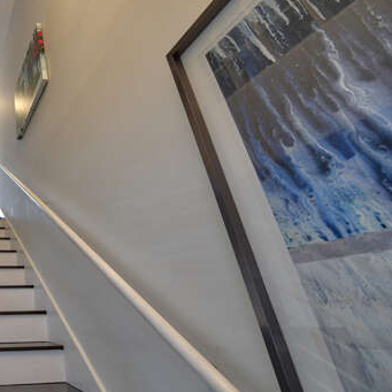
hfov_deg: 51.3
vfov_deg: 67.1
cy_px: 178
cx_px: -14
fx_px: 295
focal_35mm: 23
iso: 1250
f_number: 10
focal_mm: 12
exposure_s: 1/25
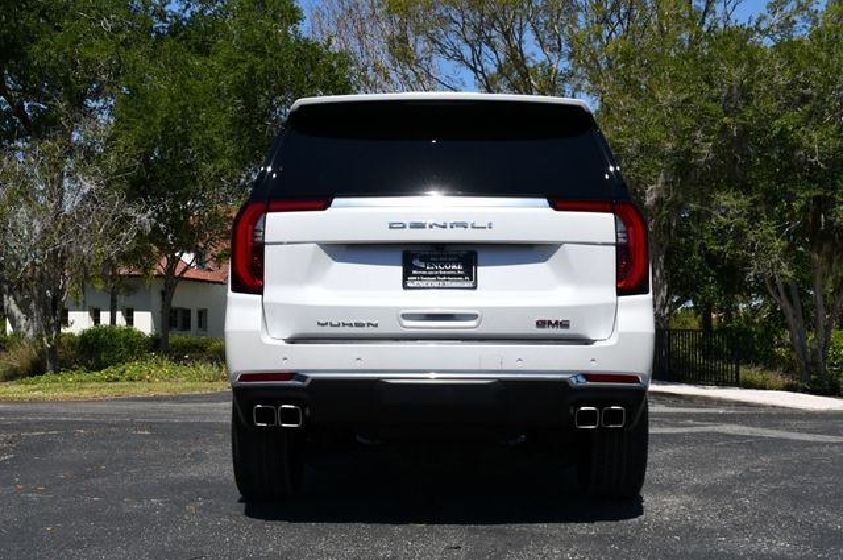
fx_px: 1029
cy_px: 280
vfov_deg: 30.4
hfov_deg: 44.5
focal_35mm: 44
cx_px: 422
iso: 100
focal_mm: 22
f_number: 9
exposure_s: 1/320
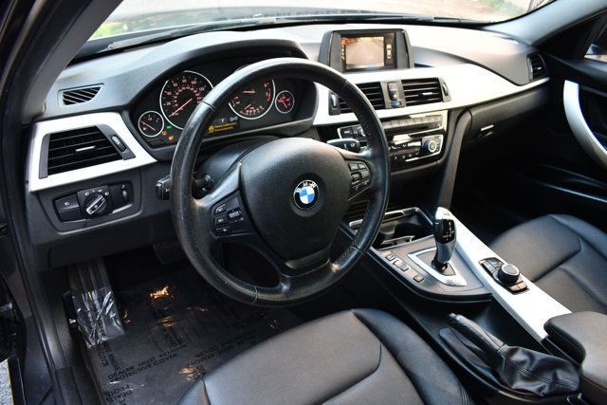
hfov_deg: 67.4
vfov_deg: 48.0
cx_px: 304
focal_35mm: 27
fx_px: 455
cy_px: 202
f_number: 3.5
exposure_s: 1/125
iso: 800
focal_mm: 18
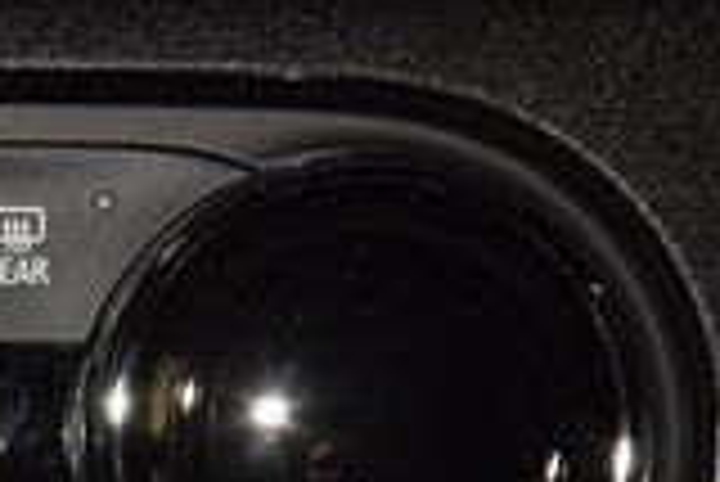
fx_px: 8407
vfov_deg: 3.3
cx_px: -454
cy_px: 484
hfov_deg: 4.9
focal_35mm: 420
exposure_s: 1/125
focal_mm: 70
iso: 100
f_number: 8
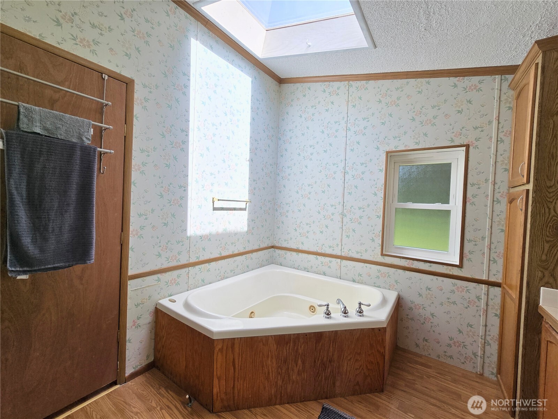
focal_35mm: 13
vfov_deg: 89.9
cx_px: 279
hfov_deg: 106.2
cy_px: 210
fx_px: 210
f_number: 2.2
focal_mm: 2.2
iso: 50
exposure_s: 1/349
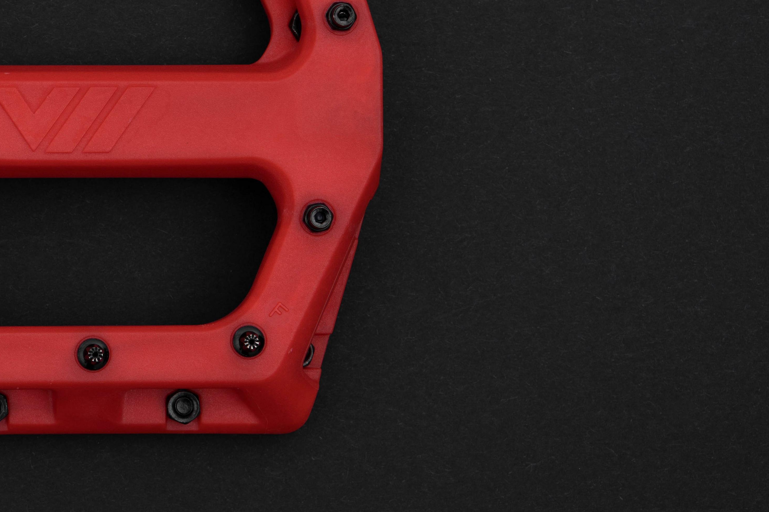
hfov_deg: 12.3
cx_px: -195
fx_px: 3481
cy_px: 132
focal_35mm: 163
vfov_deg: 8.4
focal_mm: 60
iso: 64
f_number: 10
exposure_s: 1/125
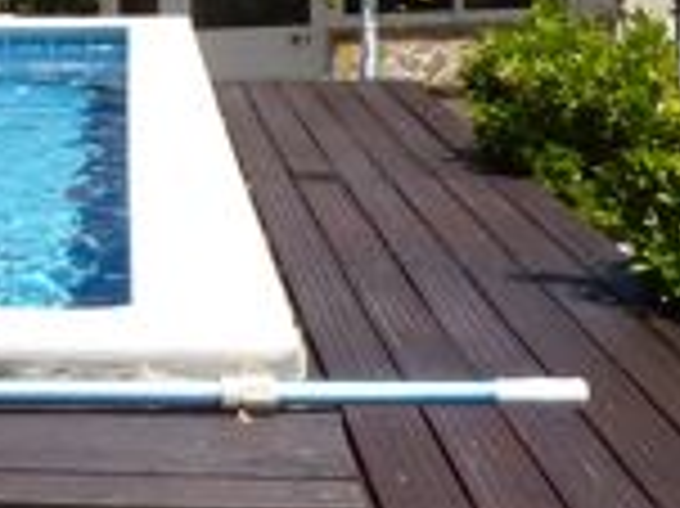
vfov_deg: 13.0
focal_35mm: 112
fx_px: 2198
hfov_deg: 16.5
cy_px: 9
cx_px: -245
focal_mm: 4.3
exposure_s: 1/400
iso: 100
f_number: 5
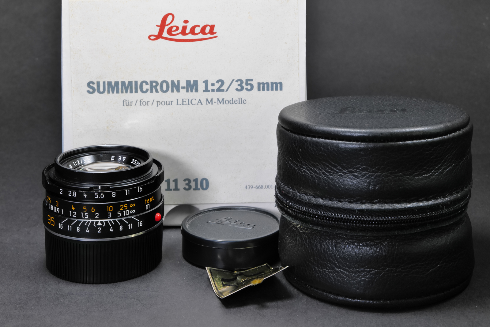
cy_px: 164
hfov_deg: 30.5
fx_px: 899
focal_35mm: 66
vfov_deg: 20.6
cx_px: 245
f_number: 22
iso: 800
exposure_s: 1/8
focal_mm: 66
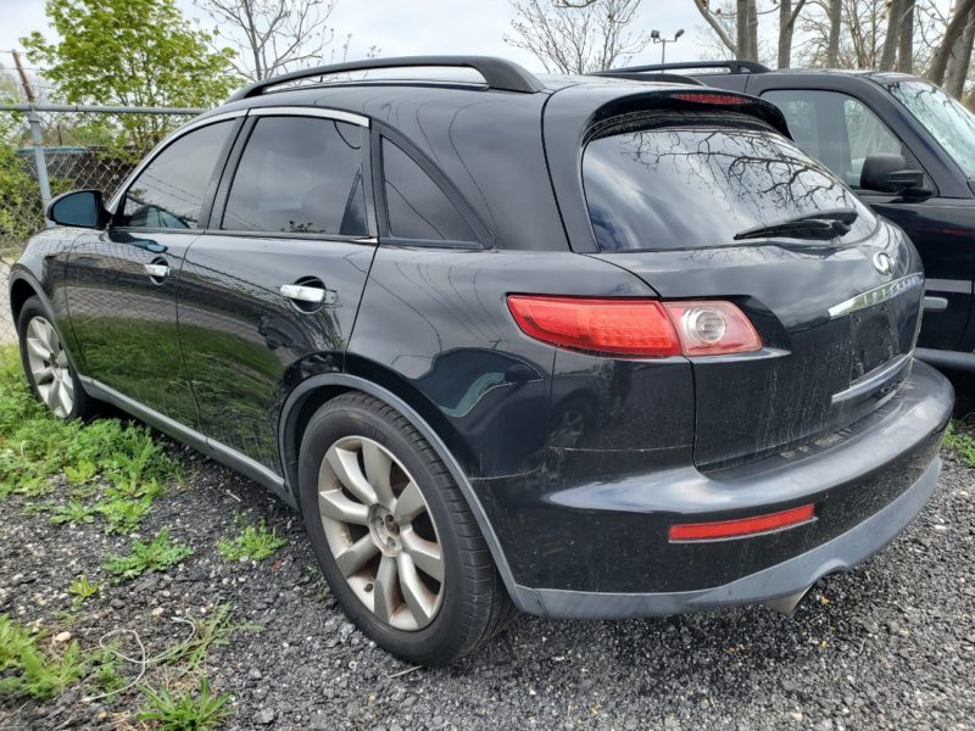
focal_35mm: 26
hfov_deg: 67.3
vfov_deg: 53.1
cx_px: 488
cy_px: 366
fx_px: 732
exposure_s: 1/813
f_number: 2.4
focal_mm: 4.3
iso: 50
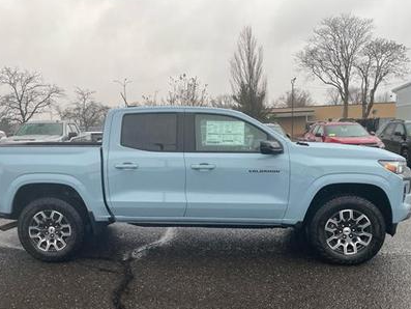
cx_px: 187
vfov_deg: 42.7
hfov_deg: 55.3
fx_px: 392
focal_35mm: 33
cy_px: 189
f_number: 1.6
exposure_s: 1/151
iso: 32
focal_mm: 4.2
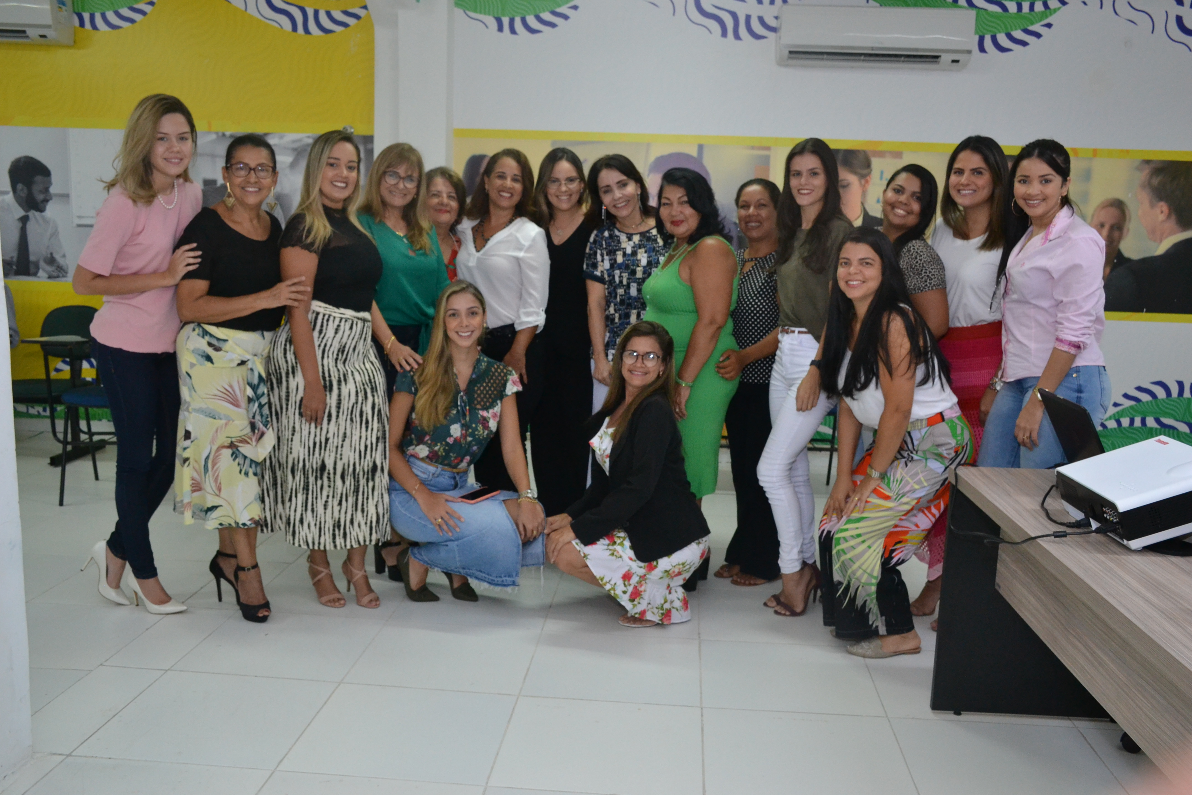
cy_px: 398
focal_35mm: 33
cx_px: 596
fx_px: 1093
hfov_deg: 57.2
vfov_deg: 40.0
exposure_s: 1/100
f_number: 5.6
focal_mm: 22
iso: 1600
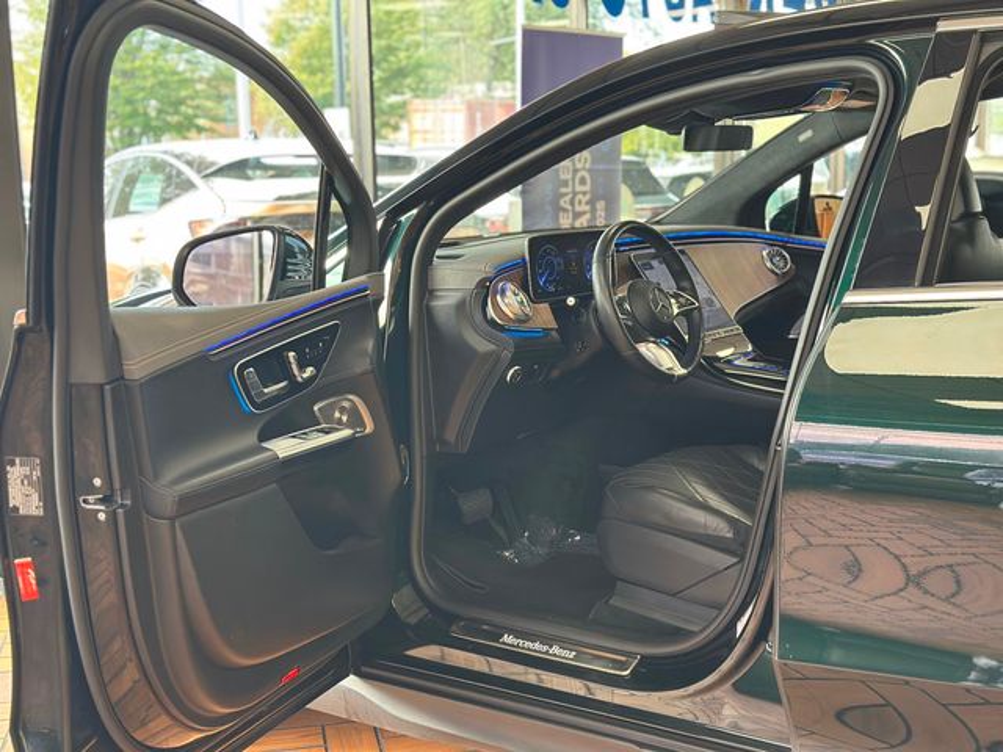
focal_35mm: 48
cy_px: 376
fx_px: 1391
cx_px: 502
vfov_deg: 30.3
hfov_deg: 39.7
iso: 160
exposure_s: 1/120
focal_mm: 6.86
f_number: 1.78
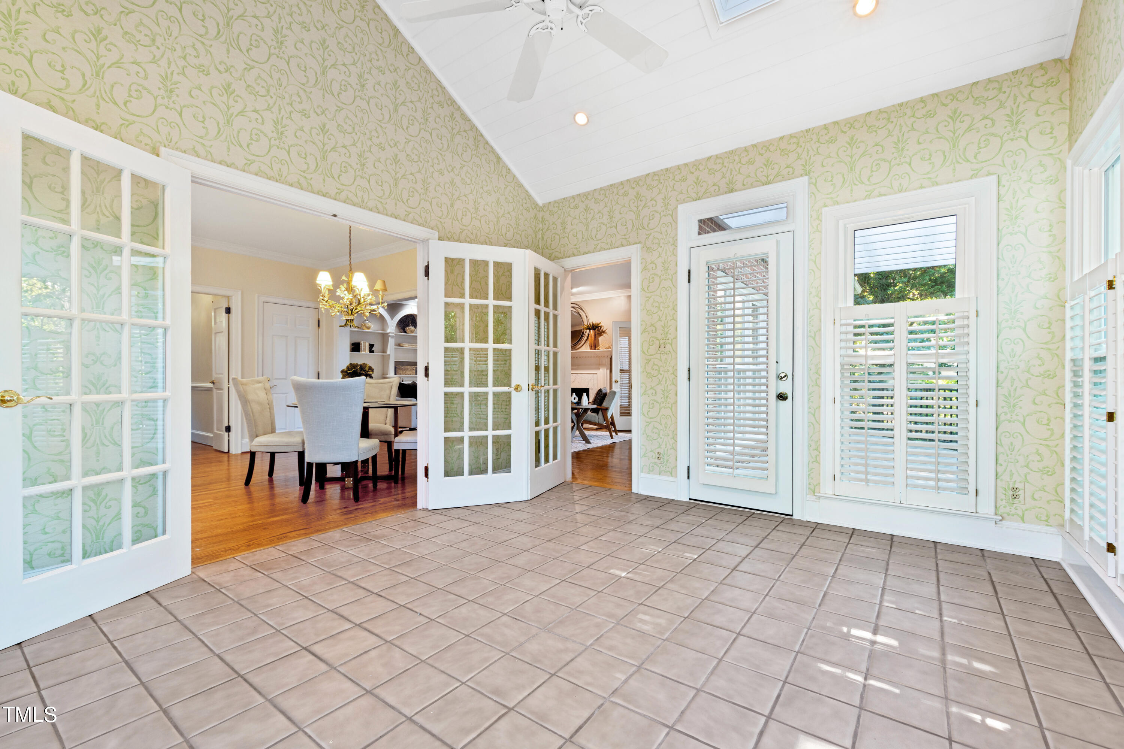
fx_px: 468
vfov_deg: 77.3
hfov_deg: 100.4
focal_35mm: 15
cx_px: 562
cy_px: 374
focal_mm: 10
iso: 100
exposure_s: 1/1.25
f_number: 8
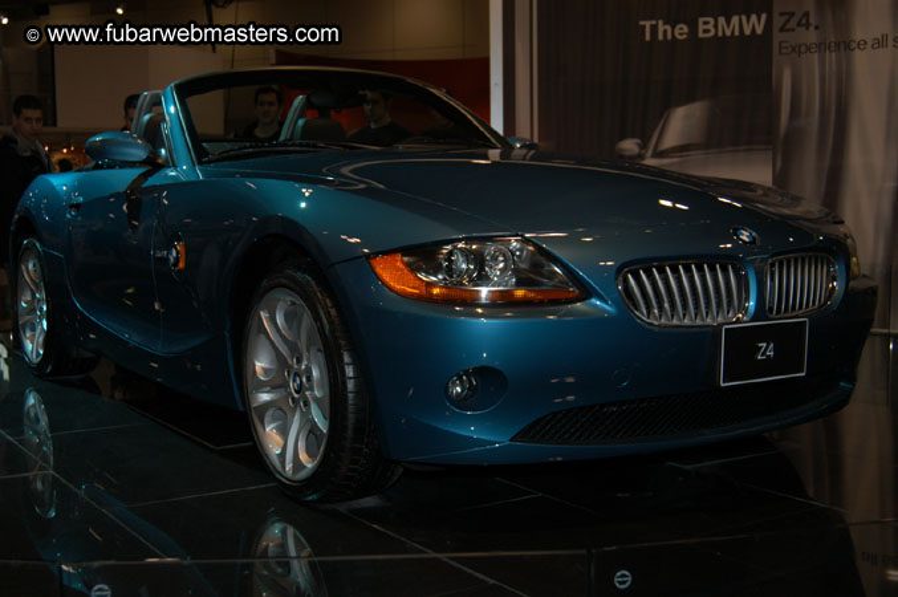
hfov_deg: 41.1
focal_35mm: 48
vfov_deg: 28.0
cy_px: 298
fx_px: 1196
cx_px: 449
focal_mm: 32
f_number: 5
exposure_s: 1/60
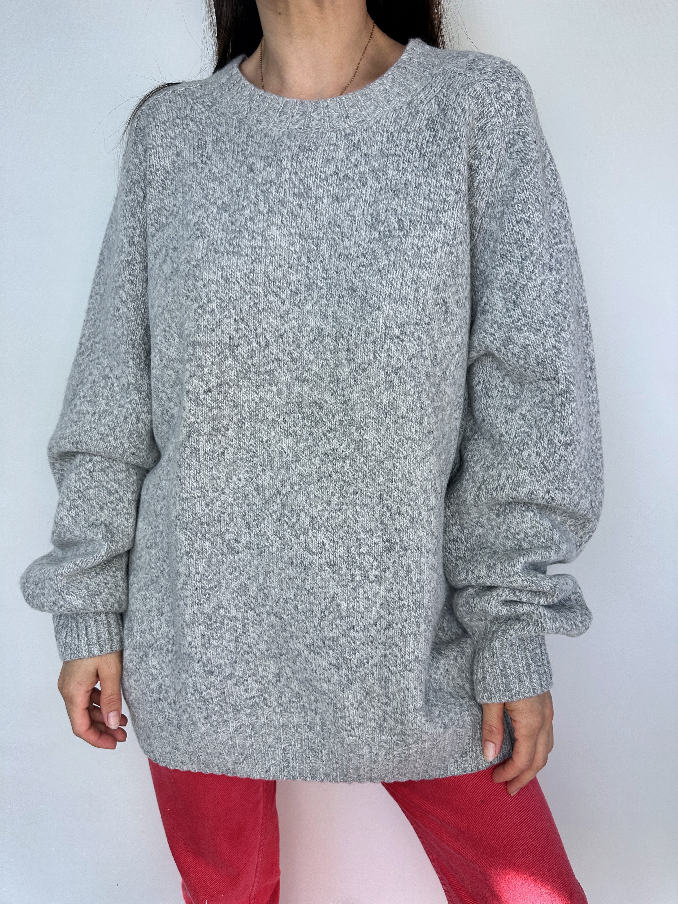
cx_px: 339
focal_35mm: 24
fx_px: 627
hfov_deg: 56.8
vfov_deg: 71.6
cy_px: 452
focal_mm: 6.86
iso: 64
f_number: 1.78
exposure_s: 1/225
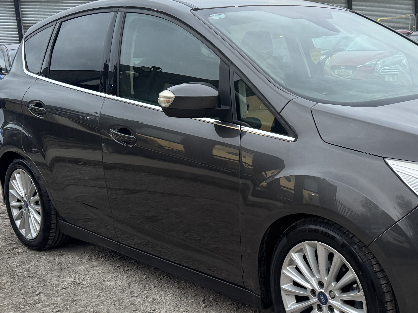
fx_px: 628
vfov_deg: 28.0
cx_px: 336
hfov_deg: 35.6
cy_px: 177
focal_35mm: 52
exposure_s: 1/83
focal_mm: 6.76
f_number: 1.78
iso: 200
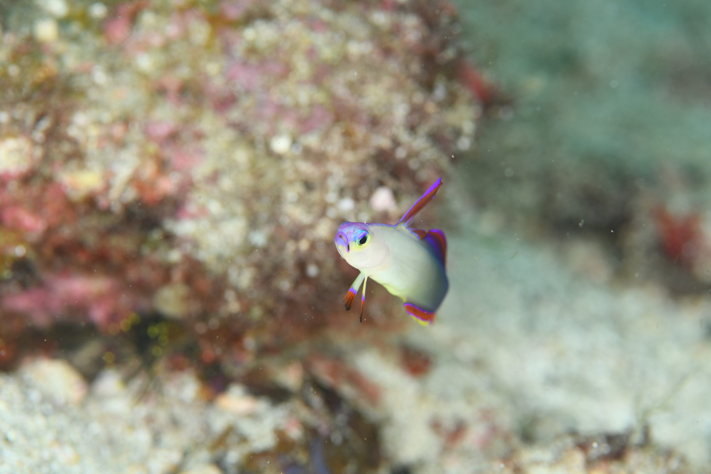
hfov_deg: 19.5
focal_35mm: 105
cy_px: 237
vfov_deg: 13.0
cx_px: 356
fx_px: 2074
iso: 100
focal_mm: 105
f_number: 9
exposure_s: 1/250
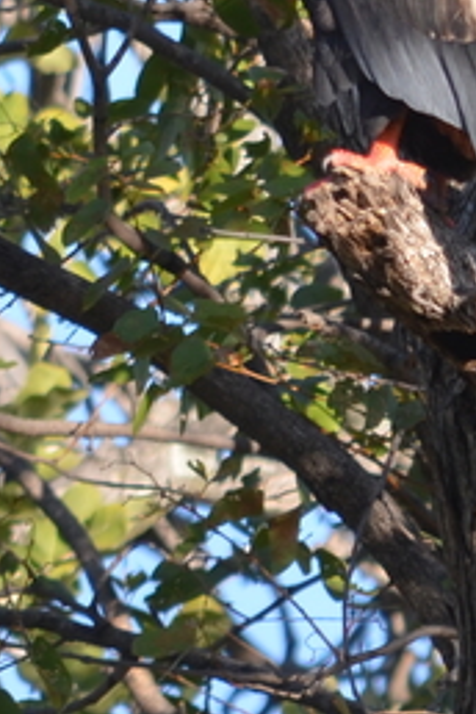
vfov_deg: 0.9
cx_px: 531
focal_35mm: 2225
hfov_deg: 0.6
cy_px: -97
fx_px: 44126
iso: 360
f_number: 5.6
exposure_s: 1/500
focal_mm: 300
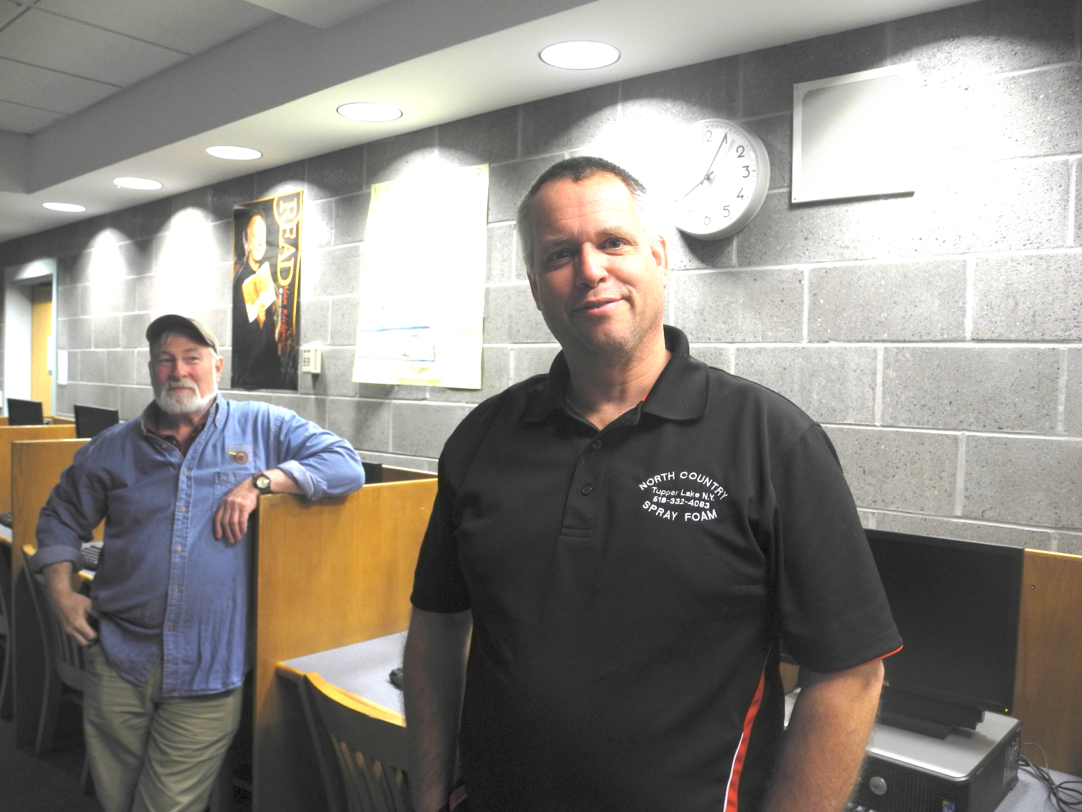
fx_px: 875
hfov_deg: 63.4
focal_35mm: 28
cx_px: 541
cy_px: 406
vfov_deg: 49.7
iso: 140
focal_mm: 6
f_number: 2.8
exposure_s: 1/30
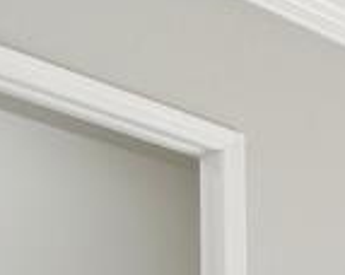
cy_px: 605
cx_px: 784
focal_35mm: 101
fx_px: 1030
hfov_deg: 14.2
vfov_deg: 12.7
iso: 100
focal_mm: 10
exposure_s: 1/50
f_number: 7.1
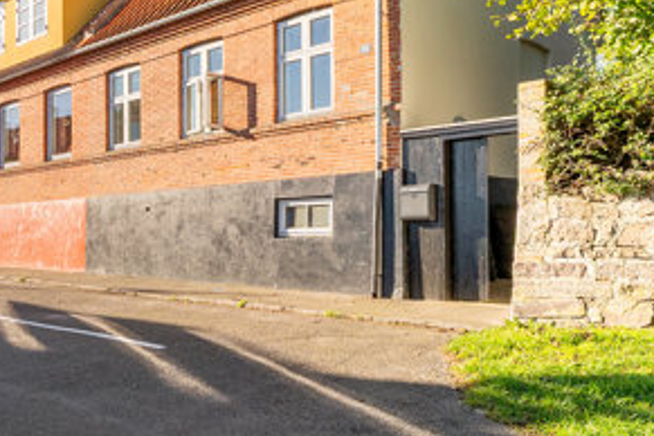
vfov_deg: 36.2
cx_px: 76
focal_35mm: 36
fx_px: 656
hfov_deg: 48.0
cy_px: 130
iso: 200
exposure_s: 1/400
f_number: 8
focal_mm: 11.7
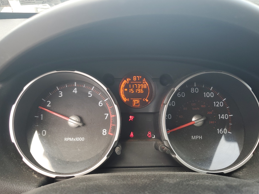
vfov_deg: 49.7
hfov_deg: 63.5
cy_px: 100
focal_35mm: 28
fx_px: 209
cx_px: 130
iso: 50
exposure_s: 1/139
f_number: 1.5
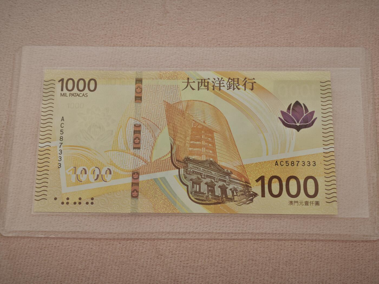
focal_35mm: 50
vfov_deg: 29.1
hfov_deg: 38.2
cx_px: 190
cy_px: 142
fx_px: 547
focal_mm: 5.85
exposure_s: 1/100
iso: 200
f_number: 1.63
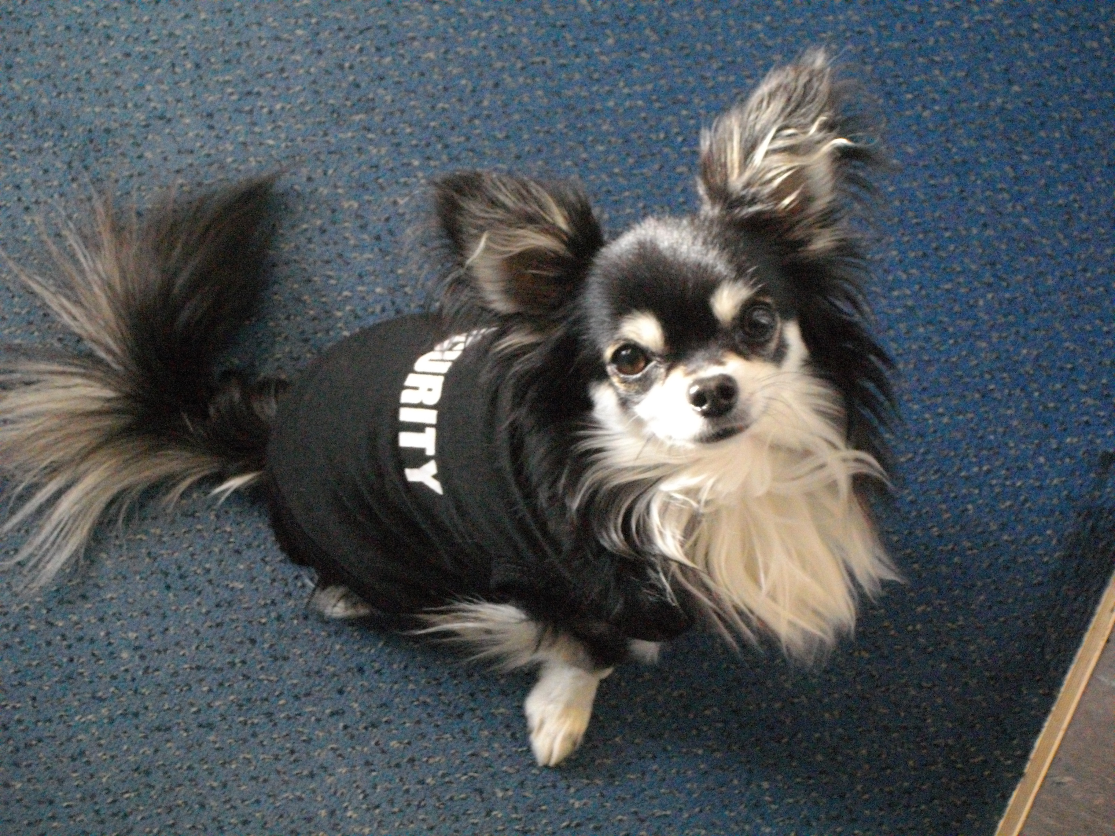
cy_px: 418
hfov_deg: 20.9
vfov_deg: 15.7
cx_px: 558
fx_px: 3028
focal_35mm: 94
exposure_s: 1/25
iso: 800
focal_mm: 17.1
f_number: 5.2
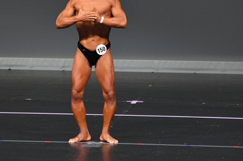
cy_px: 54
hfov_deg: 4.7
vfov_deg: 3.1
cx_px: 88
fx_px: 2967
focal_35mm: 440
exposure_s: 1/400
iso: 4000
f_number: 5.6
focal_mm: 210
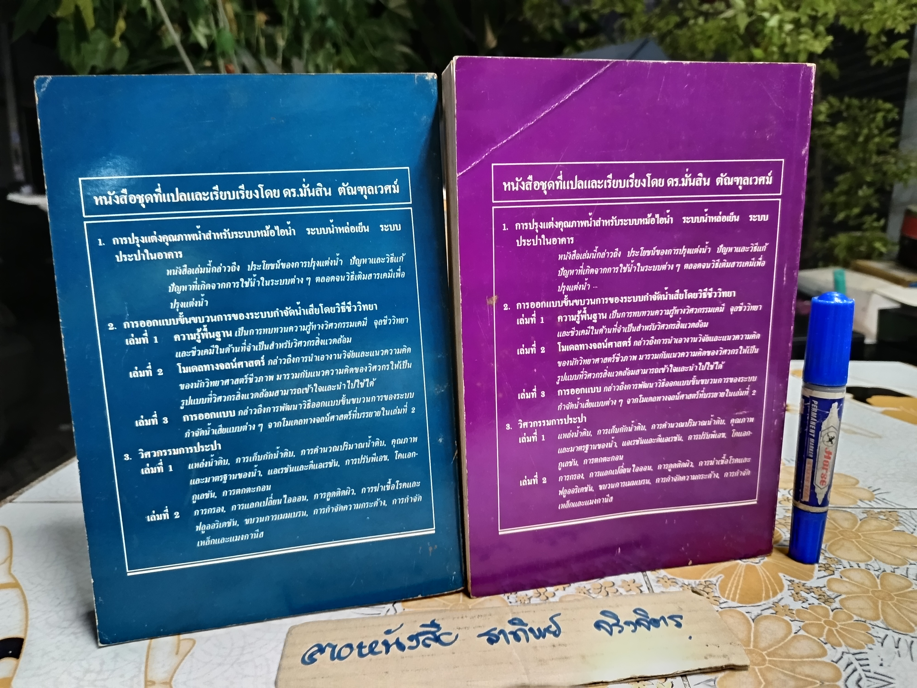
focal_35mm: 24
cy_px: 344
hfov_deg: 71.6
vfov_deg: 56.8
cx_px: 458
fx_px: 636
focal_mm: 5.31
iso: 2224
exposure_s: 1/20
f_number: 1.7
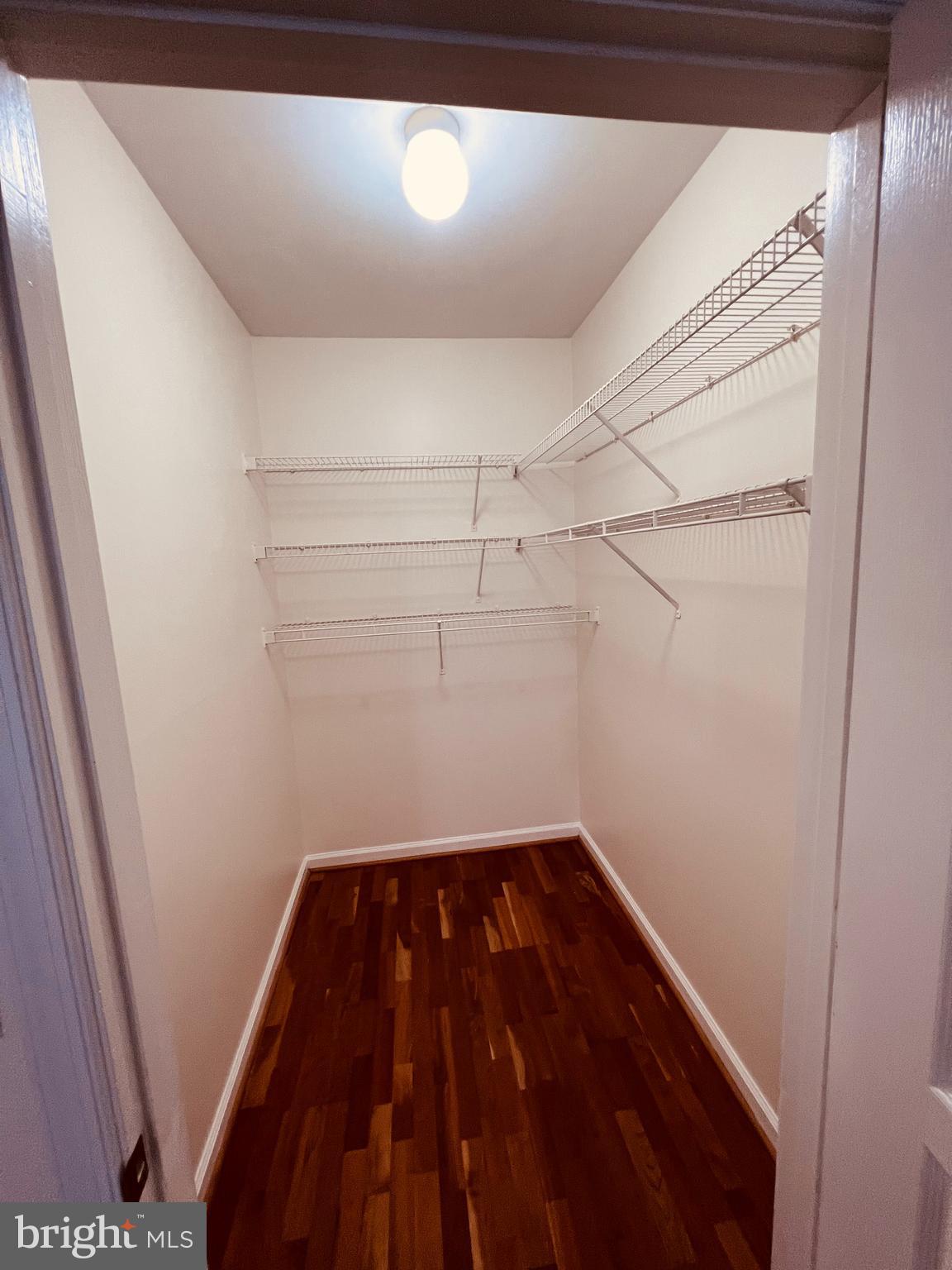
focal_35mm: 13
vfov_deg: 106.2
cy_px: 635
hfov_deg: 89.9
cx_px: 476
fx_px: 477
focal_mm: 1.57
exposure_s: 1/60
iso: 125
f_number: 1.8
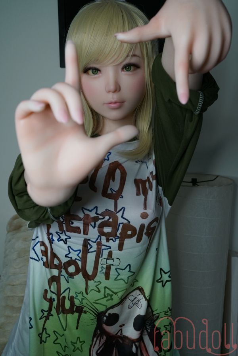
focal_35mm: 35
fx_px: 347
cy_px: 178
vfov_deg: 54.4
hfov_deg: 37.9
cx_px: 119
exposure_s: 1/160
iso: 1000
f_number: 7.1
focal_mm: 35
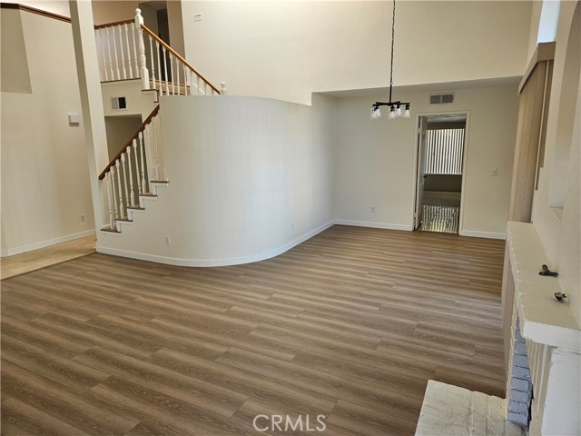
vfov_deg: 58.9
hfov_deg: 73.9
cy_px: 218
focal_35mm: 23
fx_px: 386
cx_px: 290
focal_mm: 5.4
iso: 50
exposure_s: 1/120
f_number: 1.8
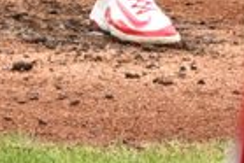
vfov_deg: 0.5
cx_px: 151
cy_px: -341
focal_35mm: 2648
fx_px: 17966
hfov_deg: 0.8
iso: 800
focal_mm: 240
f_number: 4
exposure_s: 1/2000
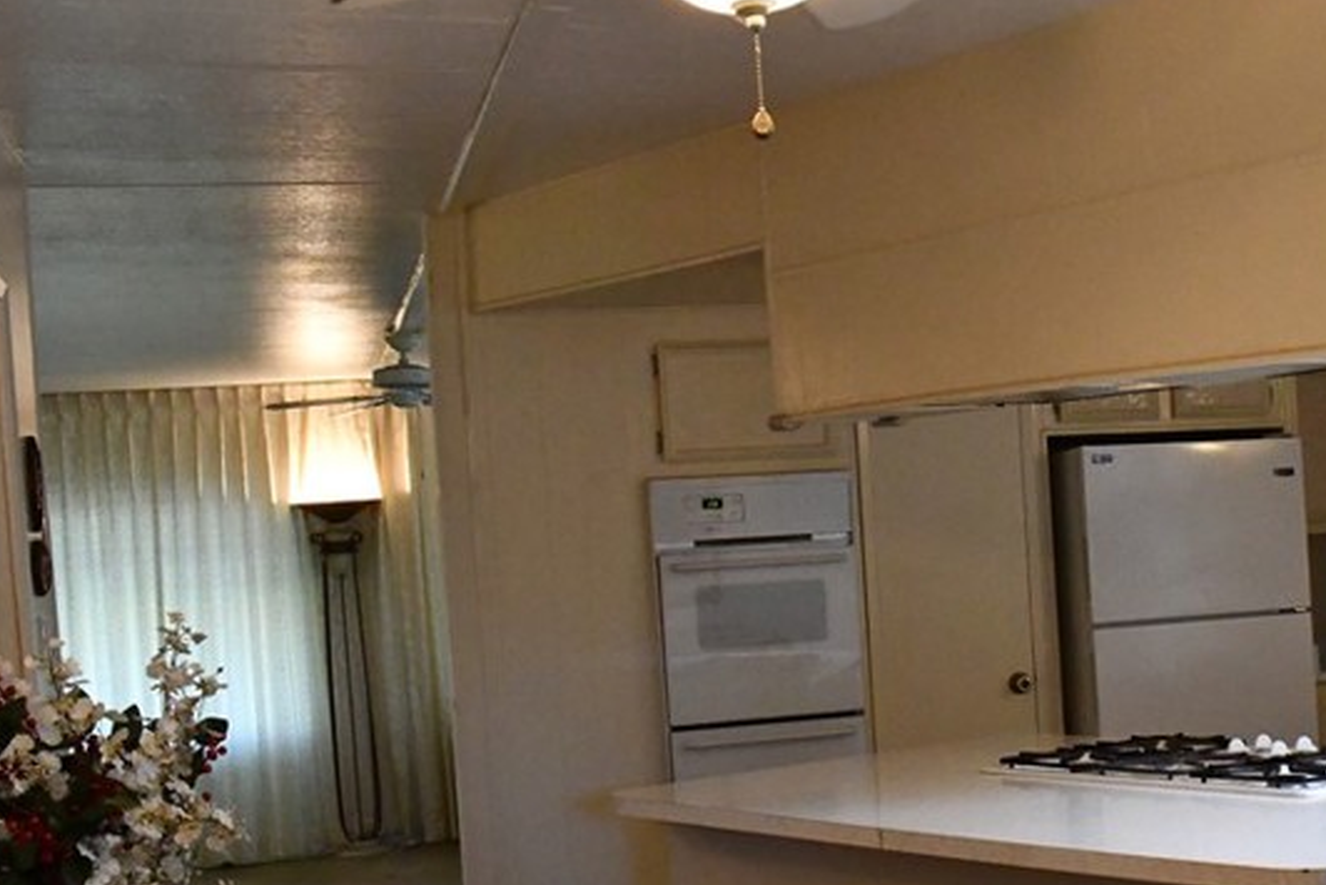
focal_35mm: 52
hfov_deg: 36.7
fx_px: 1916
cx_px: 1079
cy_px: 587
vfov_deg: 25.9
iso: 6400
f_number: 7.1
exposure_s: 1/200
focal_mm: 18
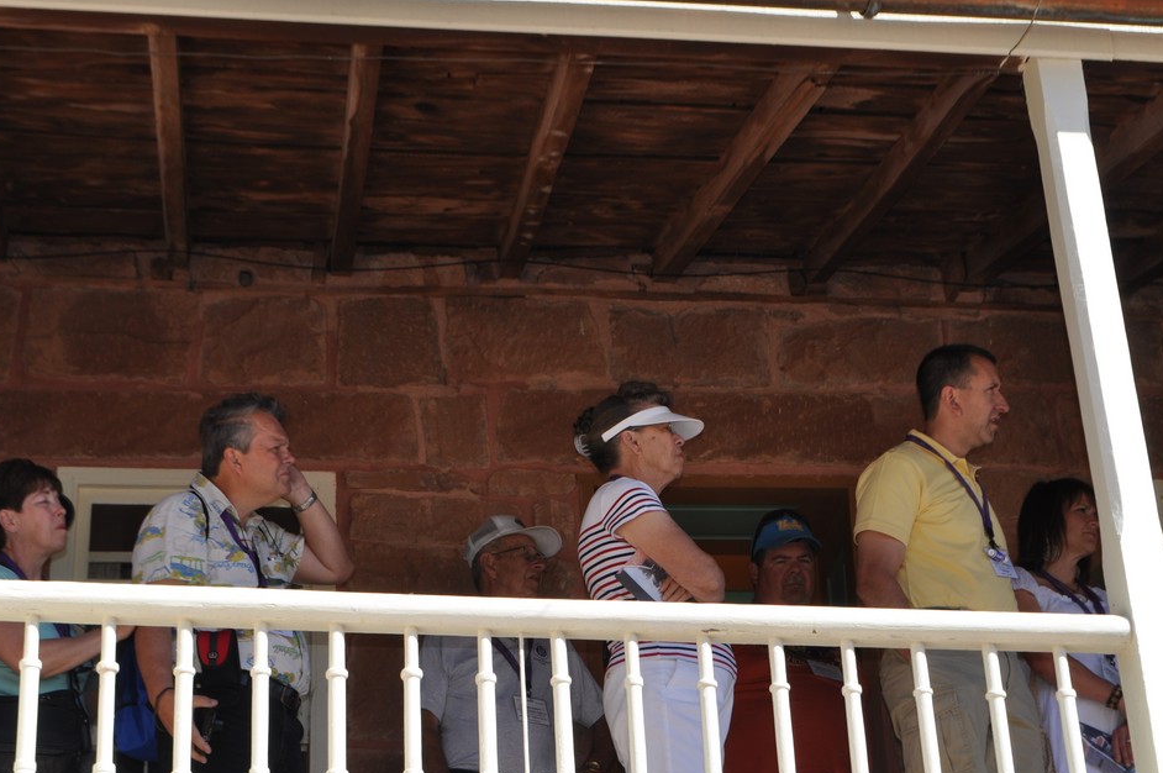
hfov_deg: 27.0
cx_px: 557
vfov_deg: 18.1
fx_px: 2420
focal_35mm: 75
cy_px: 399
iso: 200
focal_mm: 46
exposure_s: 1/200
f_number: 9
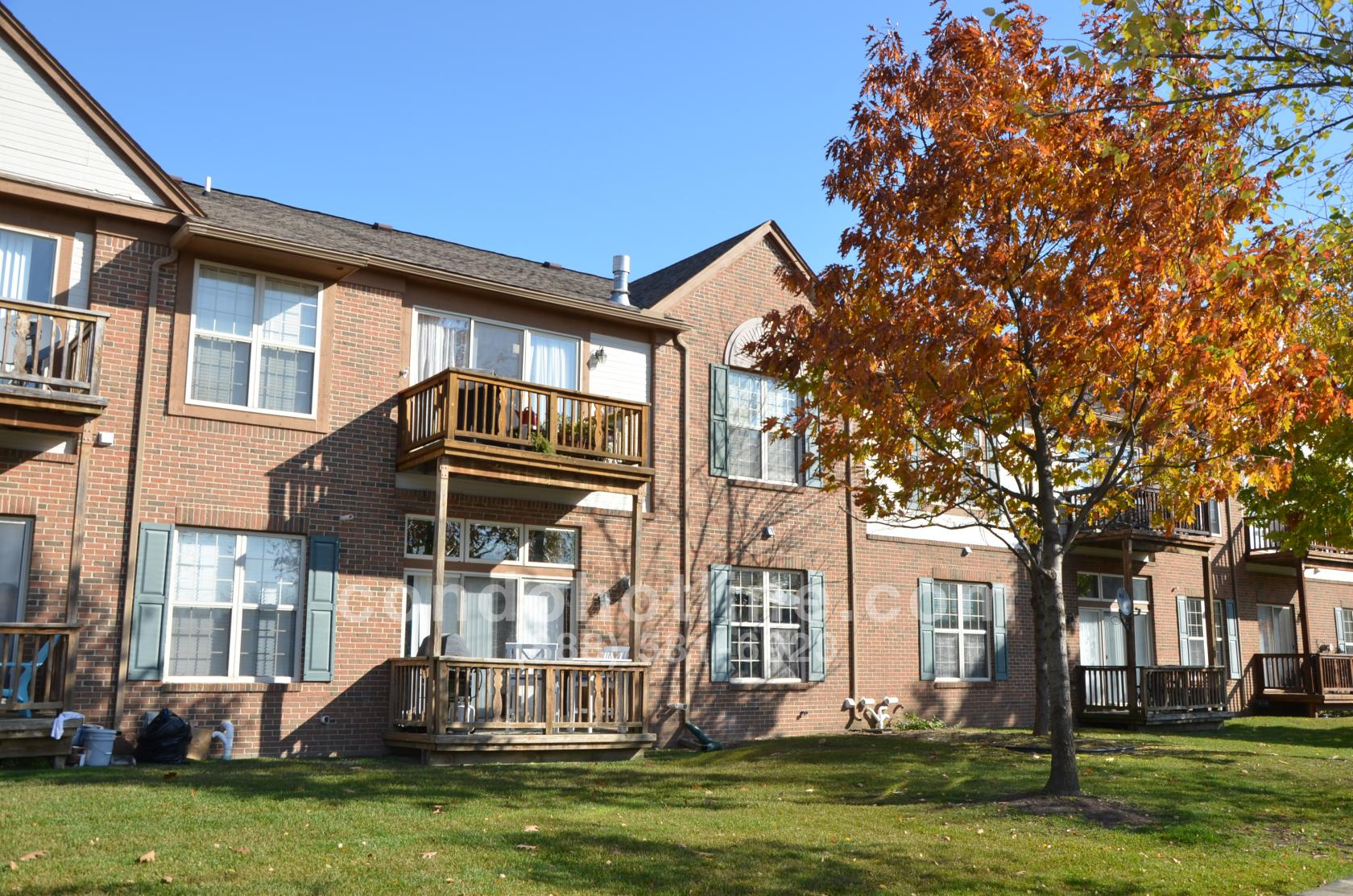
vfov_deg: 39.8
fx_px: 1238
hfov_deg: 57.3
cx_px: 676
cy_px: 448
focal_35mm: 33
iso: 200
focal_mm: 22
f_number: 9
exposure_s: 1/320
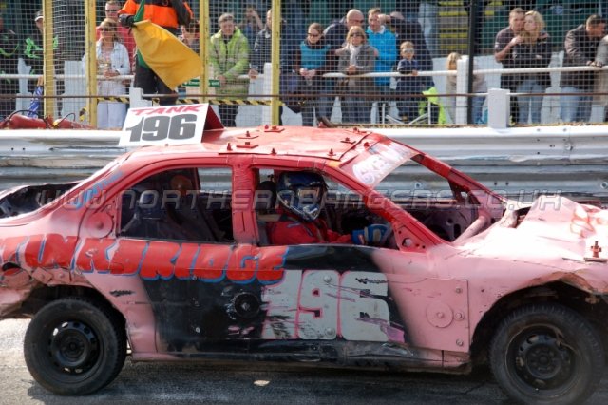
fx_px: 1975
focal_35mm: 117
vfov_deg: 11.7
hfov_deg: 17.5
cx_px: 304
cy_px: 202
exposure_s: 1/500
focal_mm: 78
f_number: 5.6
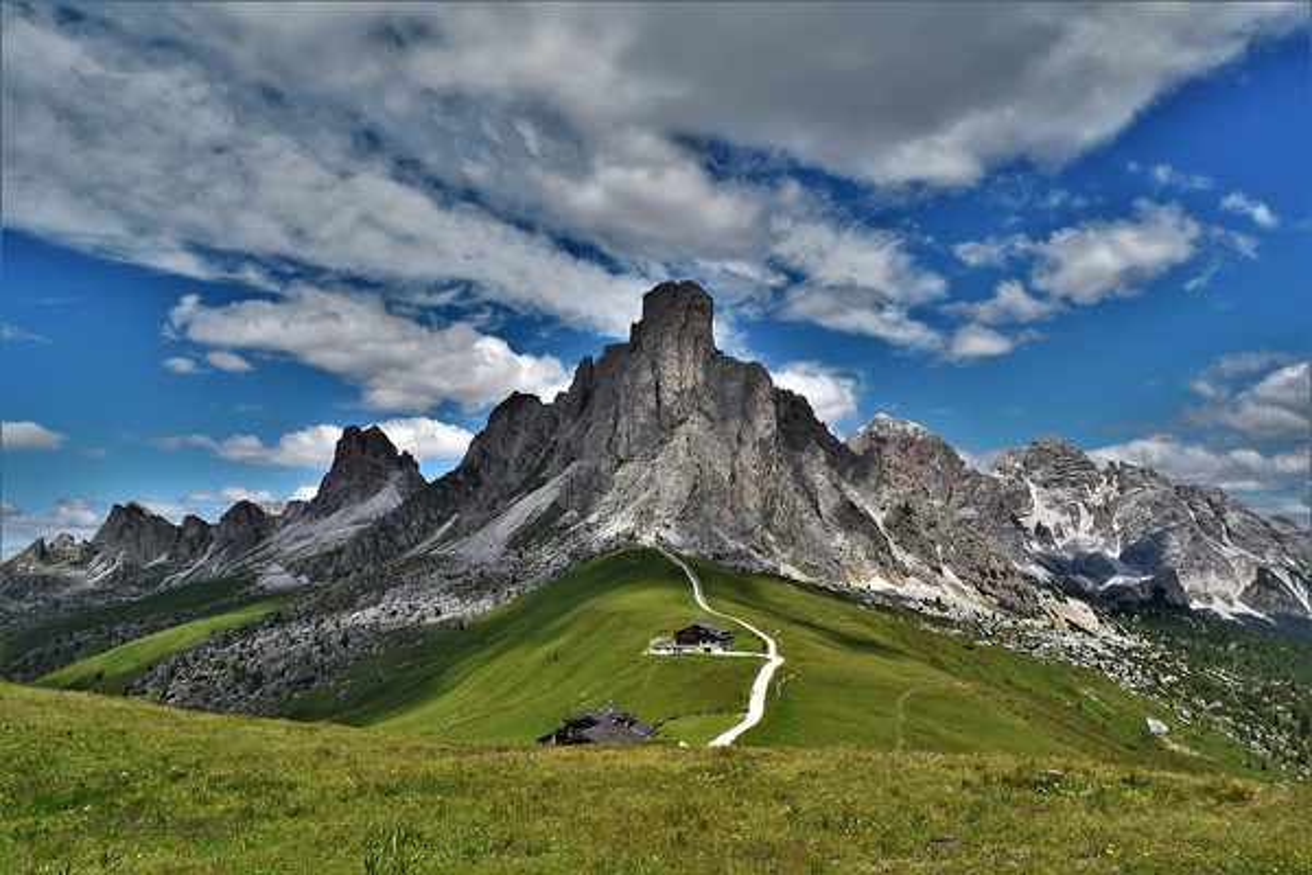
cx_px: 656
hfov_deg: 67.4
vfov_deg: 47.9
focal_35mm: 27
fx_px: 984
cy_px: 438
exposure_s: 1/400
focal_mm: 18
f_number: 10
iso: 200
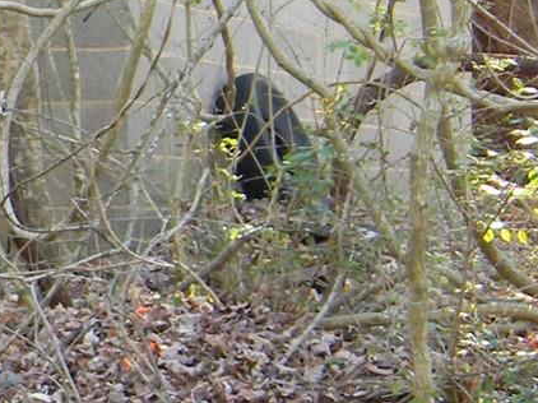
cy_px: 200
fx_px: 3091
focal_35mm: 199
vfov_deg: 7.5
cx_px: -563
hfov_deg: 9.3
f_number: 3.8
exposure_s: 1/32.7
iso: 80
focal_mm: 7.3
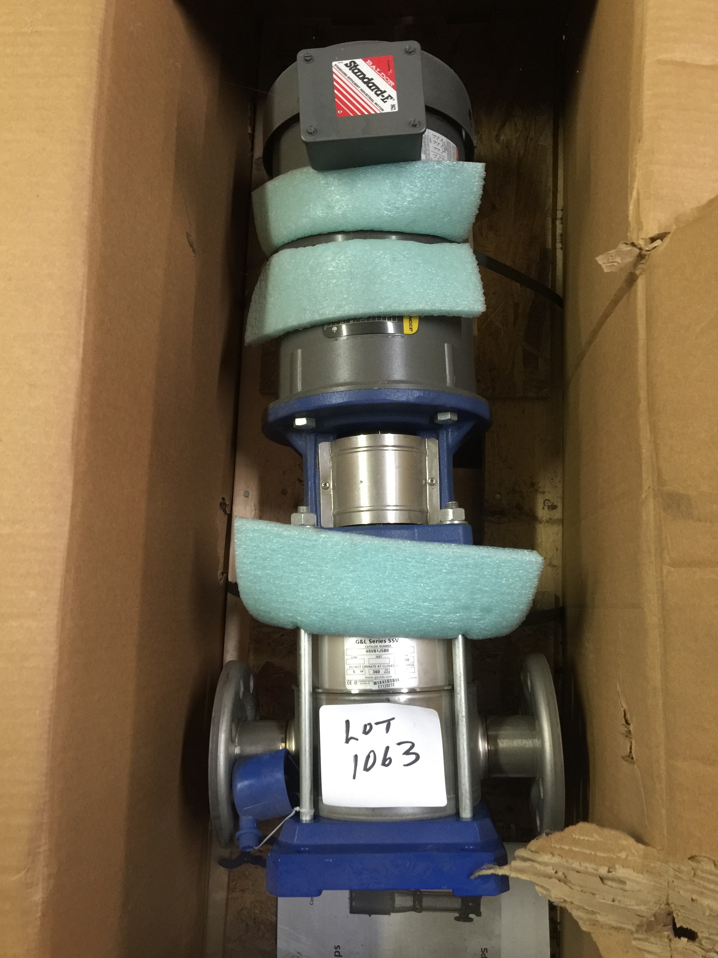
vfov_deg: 61.7
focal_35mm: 29
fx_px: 802
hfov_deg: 48.2
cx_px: 359
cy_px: 479
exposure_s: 1/10
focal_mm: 4.15
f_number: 2.2
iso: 125
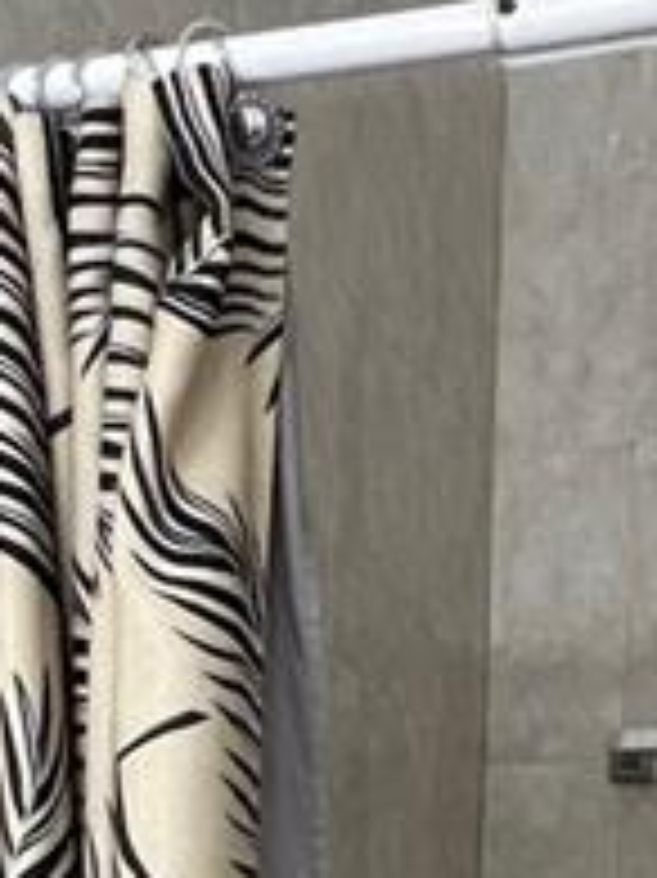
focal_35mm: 80
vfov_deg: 18.3
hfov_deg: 18.3
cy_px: 1648
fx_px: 2027
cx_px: 486
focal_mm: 1.57
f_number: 1.8
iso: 250
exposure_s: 1/60
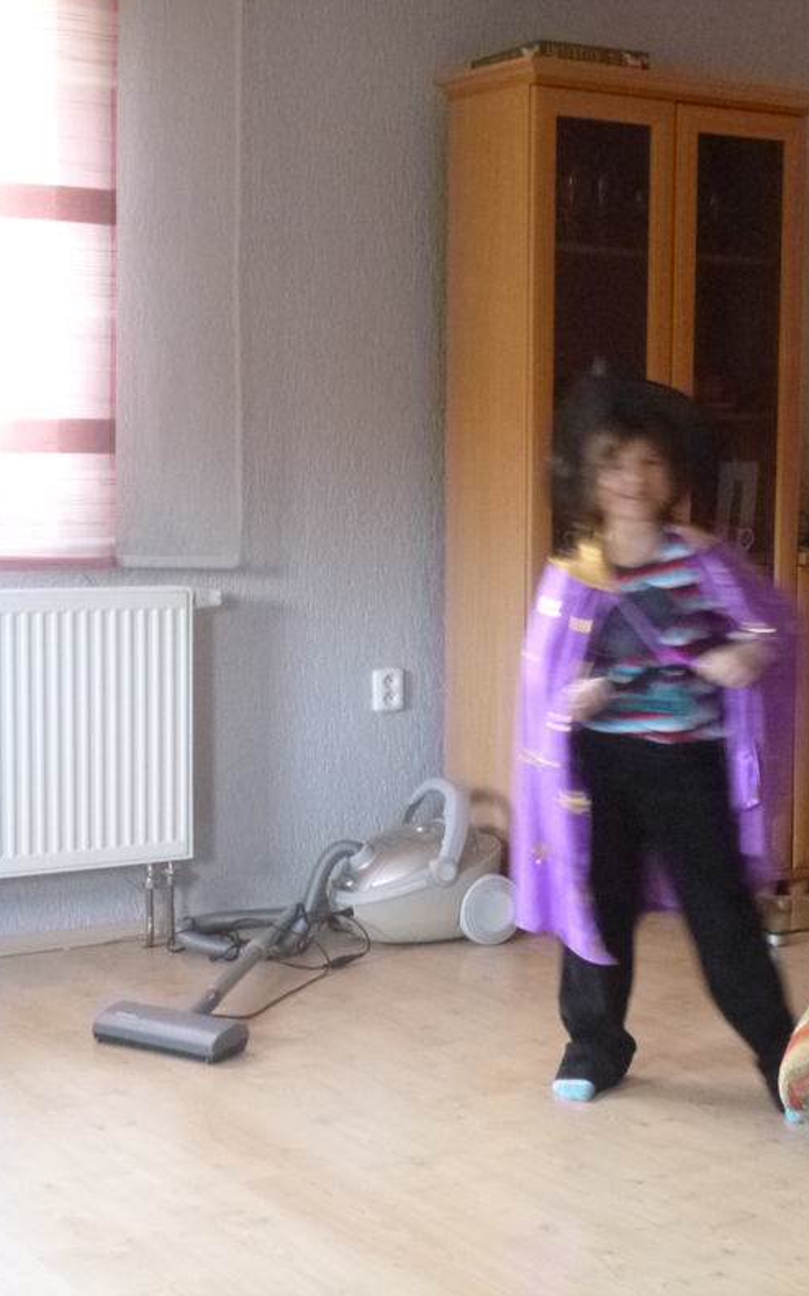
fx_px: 2082
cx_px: 483
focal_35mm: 59
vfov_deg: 34.6
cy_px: 642
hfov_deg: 22.0
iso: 1000
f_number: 4.2
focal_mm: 9.9
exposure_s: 1/8
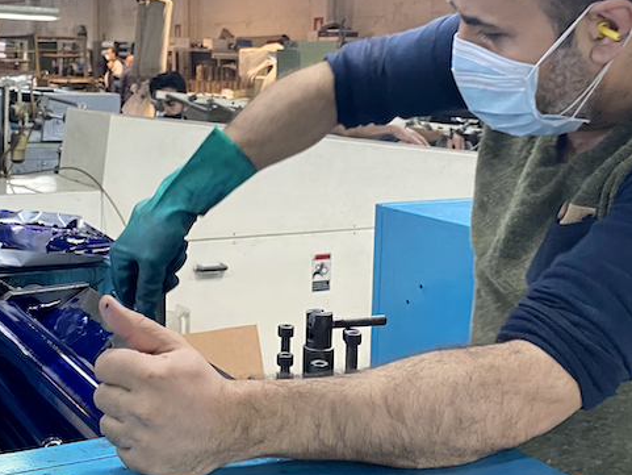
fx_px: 986
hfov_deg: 35.2
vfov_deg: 26.9
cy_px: 162
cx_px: 209
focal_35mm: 54
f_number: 1.8
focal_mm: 4.25
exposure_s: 1/50
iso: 250
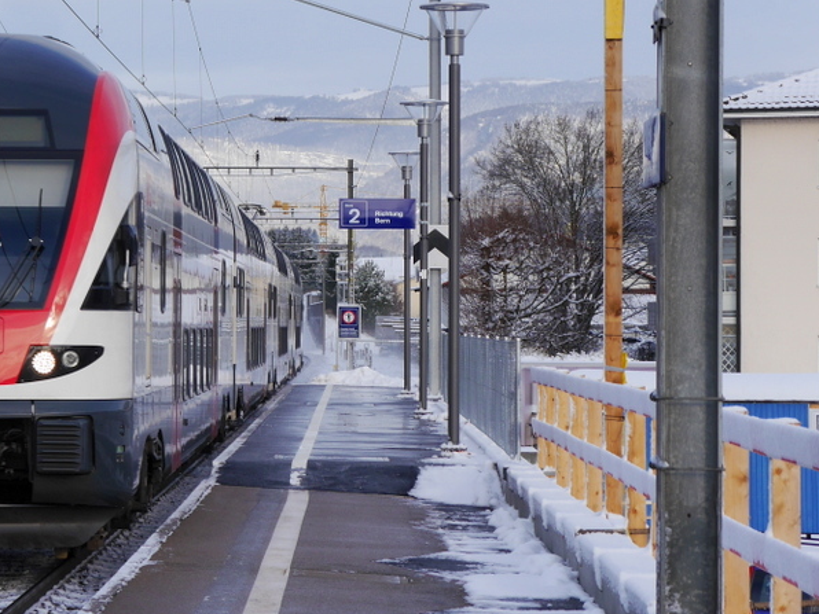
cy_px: 289
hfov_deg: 12.6
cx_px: 89
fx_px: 3667
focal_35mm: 155
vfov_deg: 9.6
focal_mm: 42
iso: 160
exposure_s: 1/250
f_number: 7.1
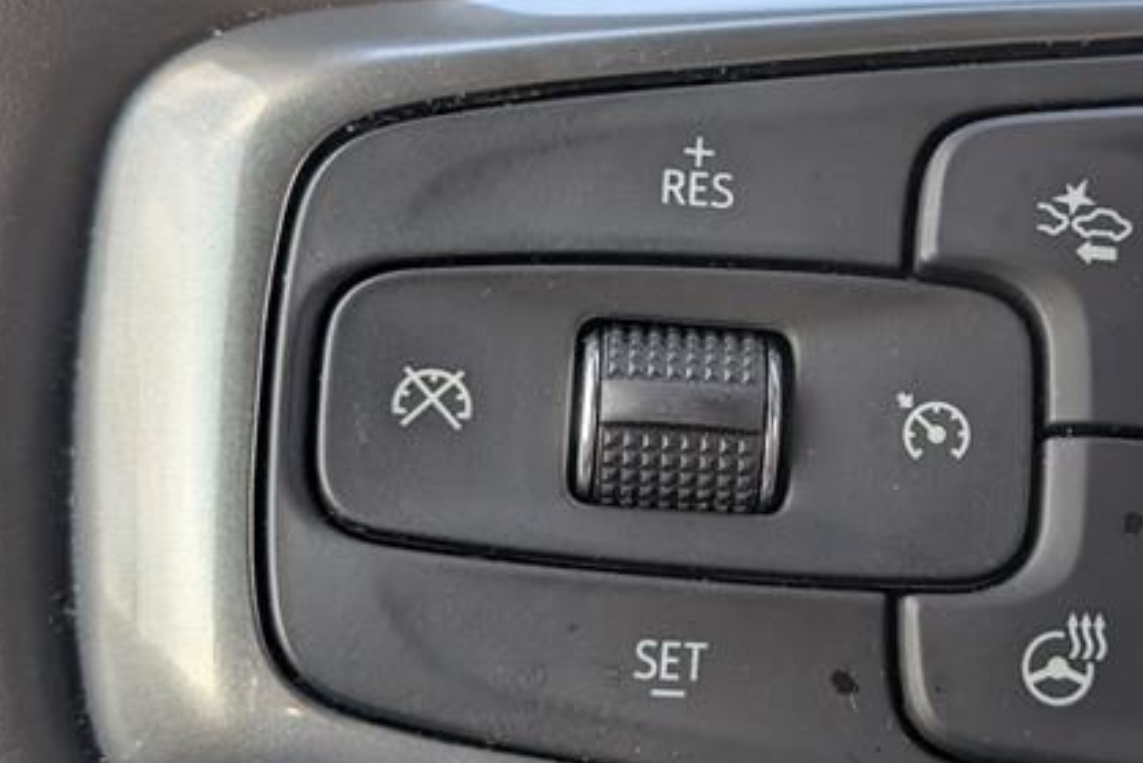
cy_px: 380
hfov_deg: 25.8
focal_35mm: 78
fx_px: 2477
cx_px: 815
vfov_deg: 17.5
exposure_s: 1/1000
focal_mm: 6.9
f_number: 1.68
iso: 229
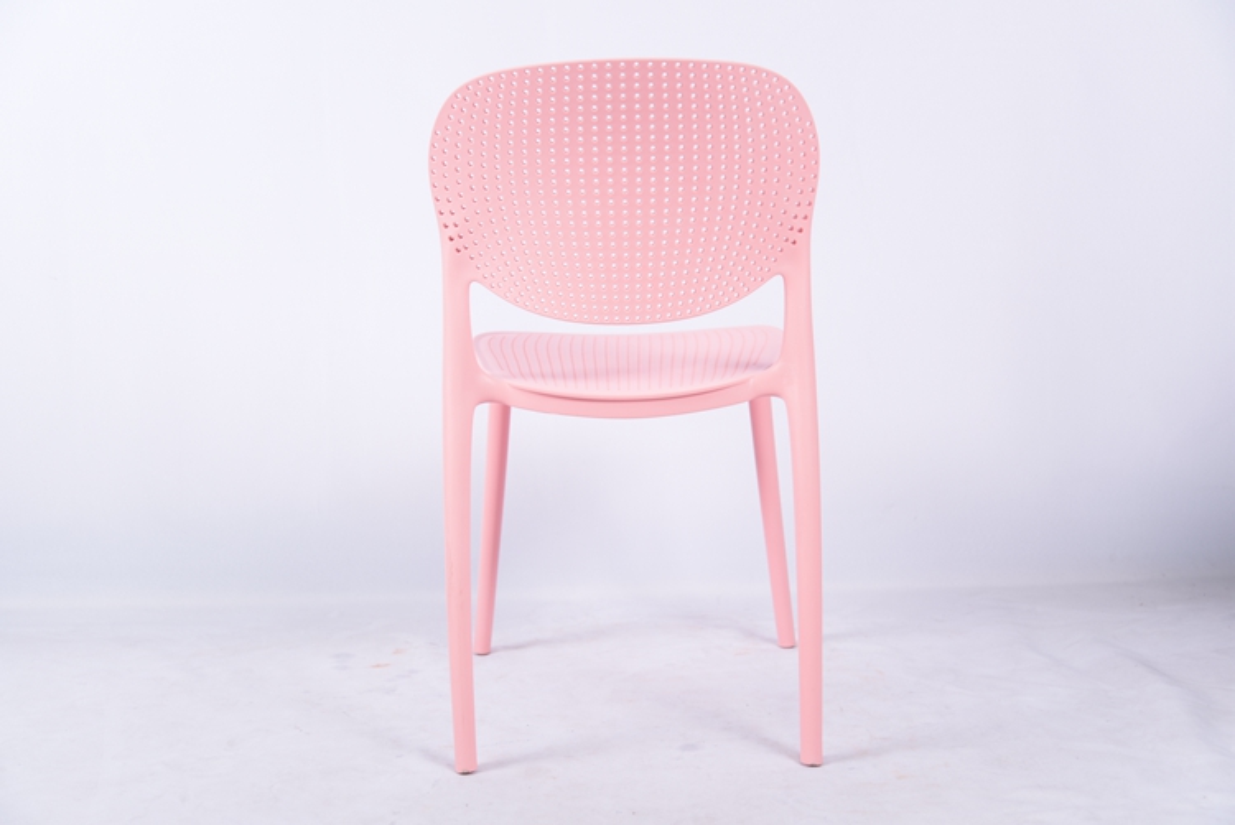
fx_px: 1648
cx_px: 618
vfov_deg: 28.1
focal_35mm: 48
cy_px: 412
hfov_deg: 41.1
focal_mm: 48
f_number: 4.2
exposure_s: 1/10
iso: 125
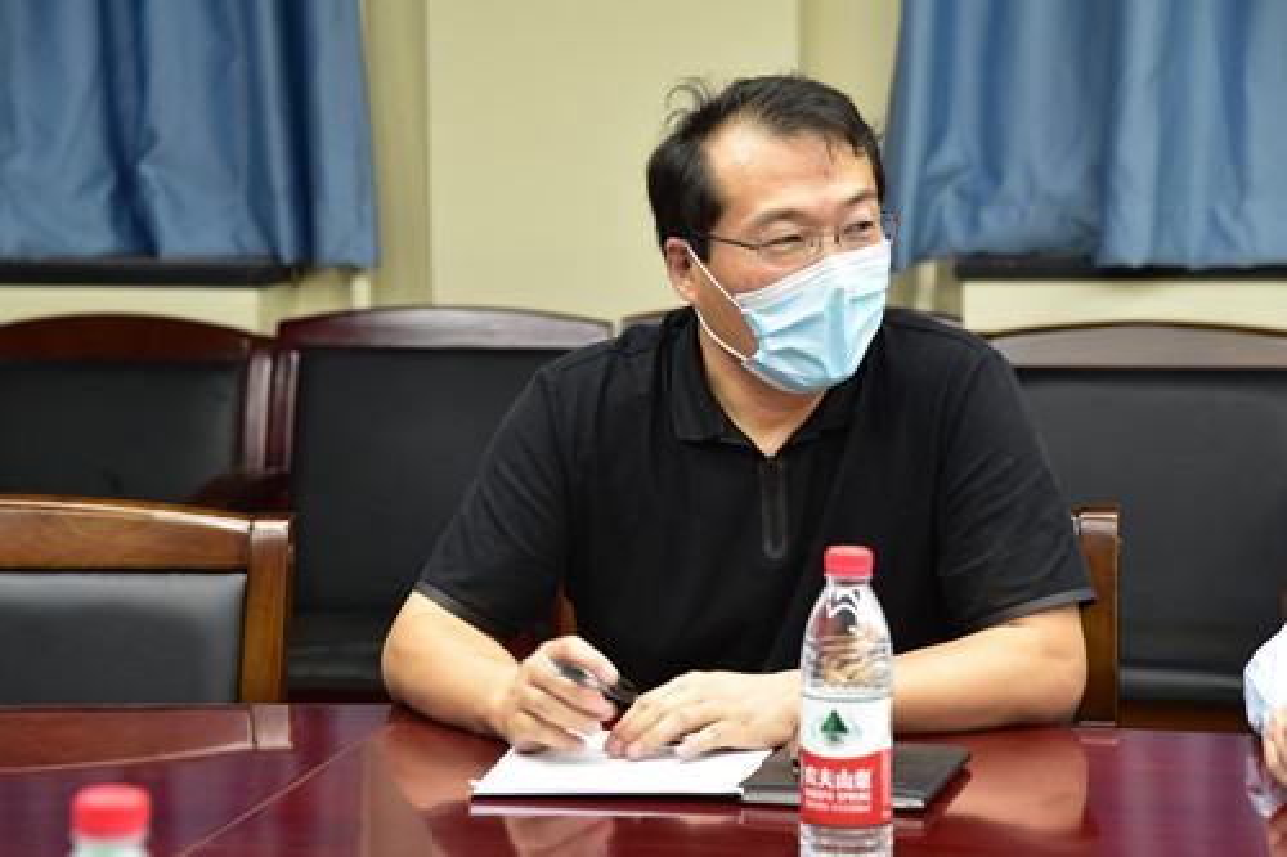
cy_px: 428
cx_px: 644
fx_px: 4288
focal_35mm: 120
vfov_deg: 11.4
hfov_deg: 17.1
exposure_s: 1/30
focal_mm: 120
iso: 1250
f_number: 7.1
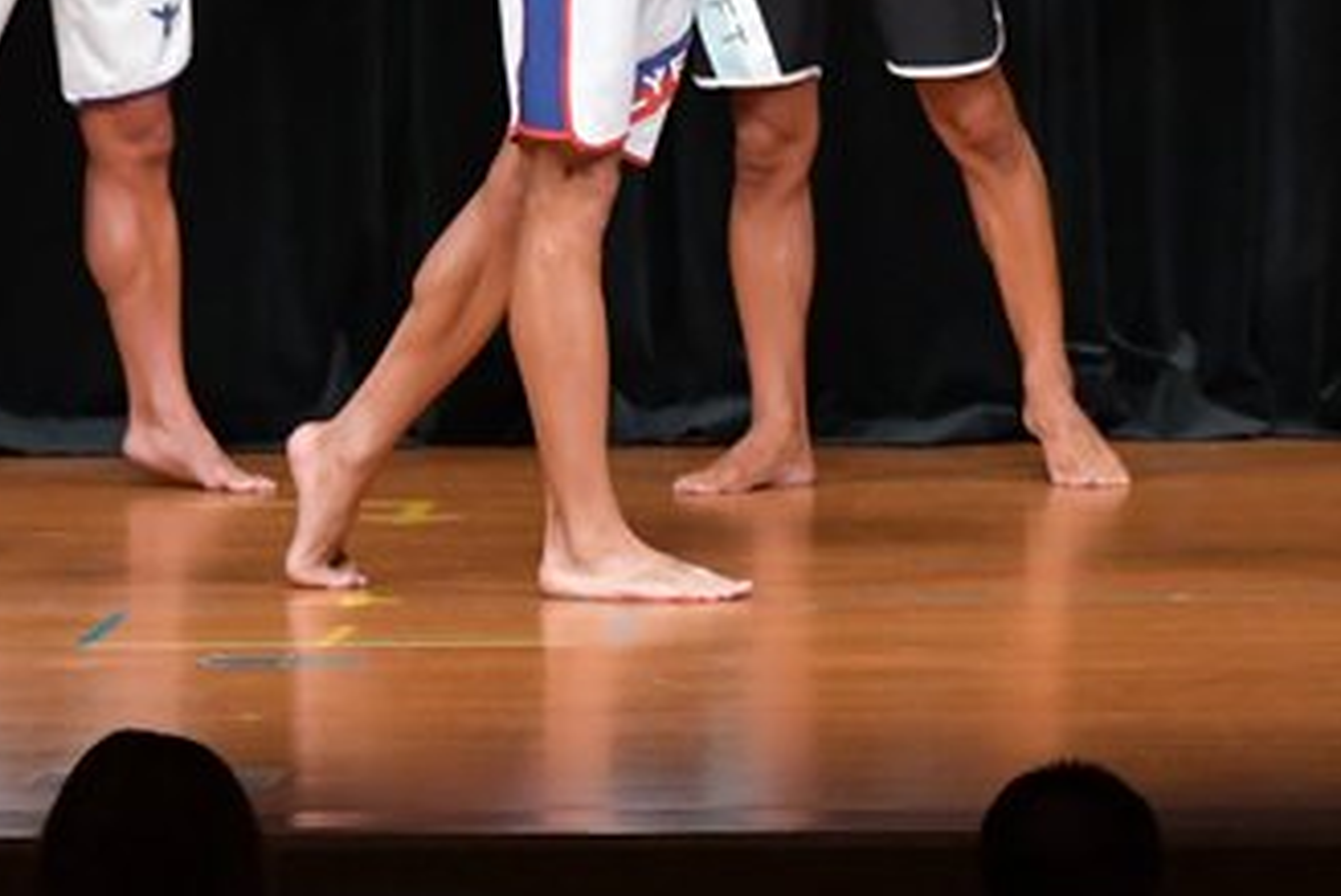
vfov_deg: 2.6
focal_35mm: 531
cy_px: -98
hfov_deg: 3.9
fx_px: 19787
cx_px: 603
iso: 5000
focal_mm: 150
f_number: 5.6
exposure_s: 1/400
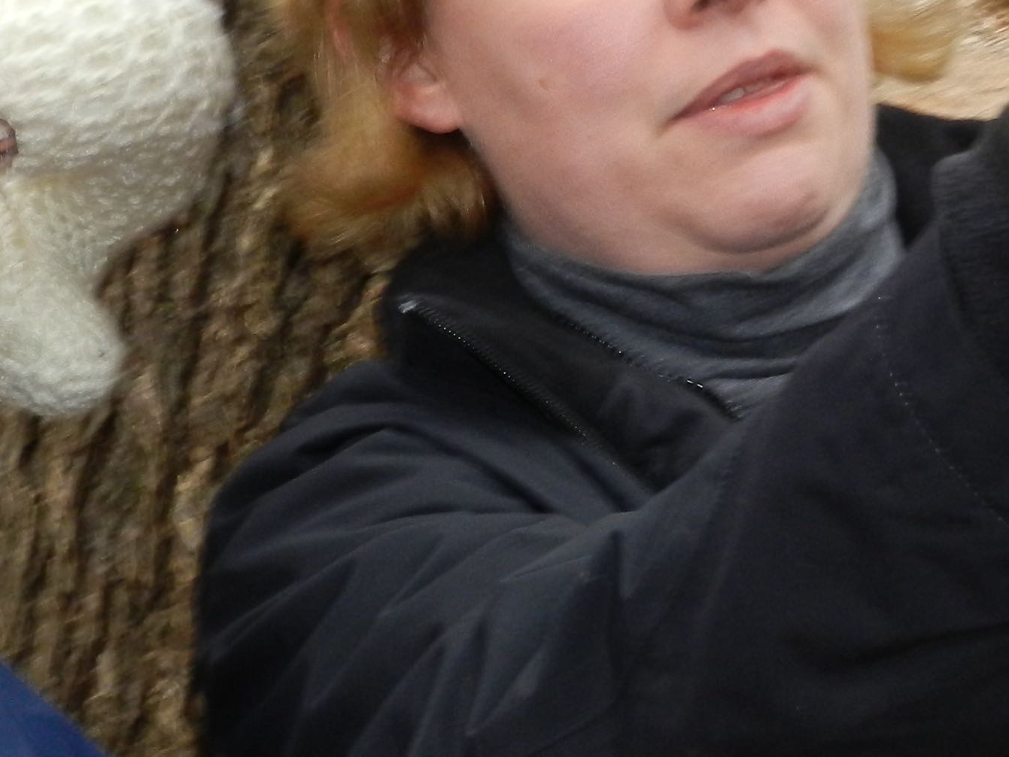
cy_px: 333
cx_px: 427
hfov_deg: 11.0
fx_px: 5218
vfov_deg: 8.3
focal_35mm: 179
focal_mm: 10.7
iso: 200
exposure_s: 1/30
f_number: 4.6
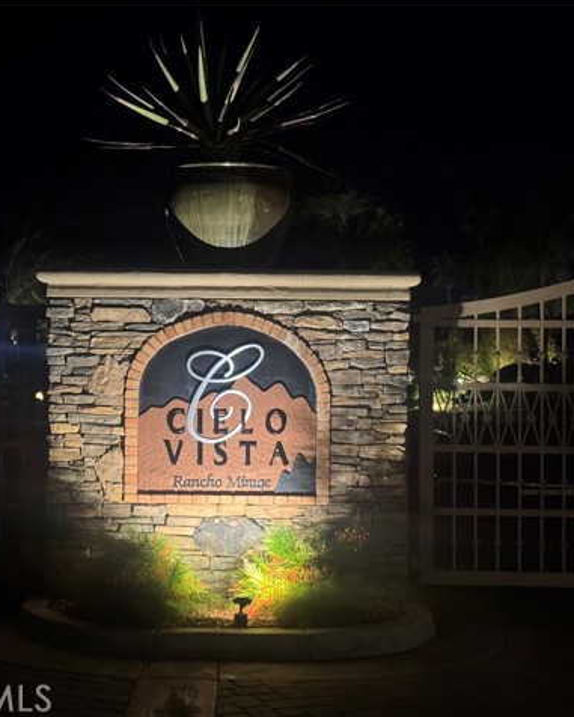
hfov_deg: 24.1
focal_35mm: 63
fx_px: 1337
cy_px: 358
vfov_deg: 30.0
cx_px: 200
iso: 500
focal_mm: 6.76
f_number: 1.78
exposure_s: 1/30
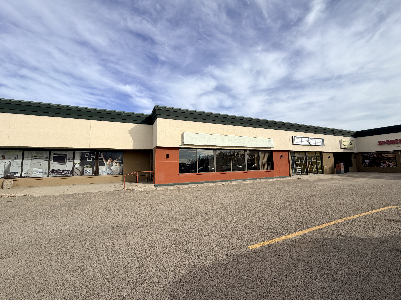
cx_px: 200
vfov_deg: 85.7
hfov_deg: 102.1
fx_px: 162
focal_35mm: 14
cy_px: 150
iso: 20
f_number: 2.2
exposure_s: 1/942
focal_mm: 2.22
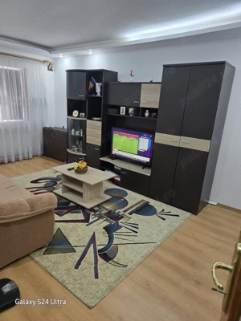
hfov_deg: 58.9
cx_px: 120
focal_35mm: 23
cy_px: 160
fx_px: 214
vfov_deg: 73.9
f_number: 1.7
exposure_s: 1/100
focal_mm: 6.3
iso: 250
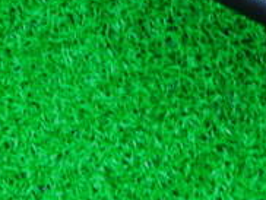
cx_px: 94
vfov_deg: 11.0
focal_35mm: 130
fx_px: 1000
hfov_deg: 15.1
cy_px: -91
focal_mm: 6.42
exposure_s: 1/25
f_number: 3.6
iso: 400
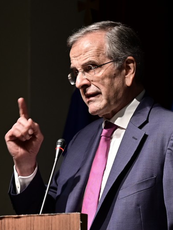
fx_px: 1931
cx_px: 95
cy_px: 115
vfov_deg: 6.8
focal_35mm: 290
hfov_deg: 5.1
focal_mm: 200
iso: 320
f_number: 3.2
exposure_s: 1/200
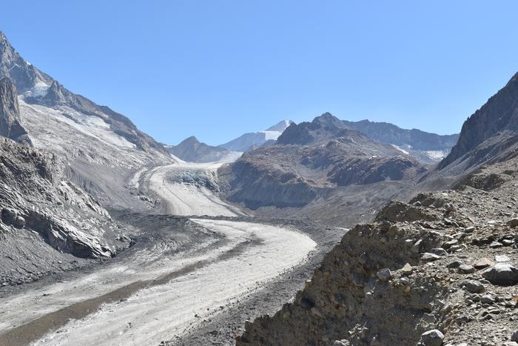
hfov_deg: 45.0
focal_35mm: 44
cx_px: 259
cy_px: 173
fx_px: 626
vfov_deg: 30.9
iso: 200
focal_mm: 29
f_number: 11
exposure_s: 1/500
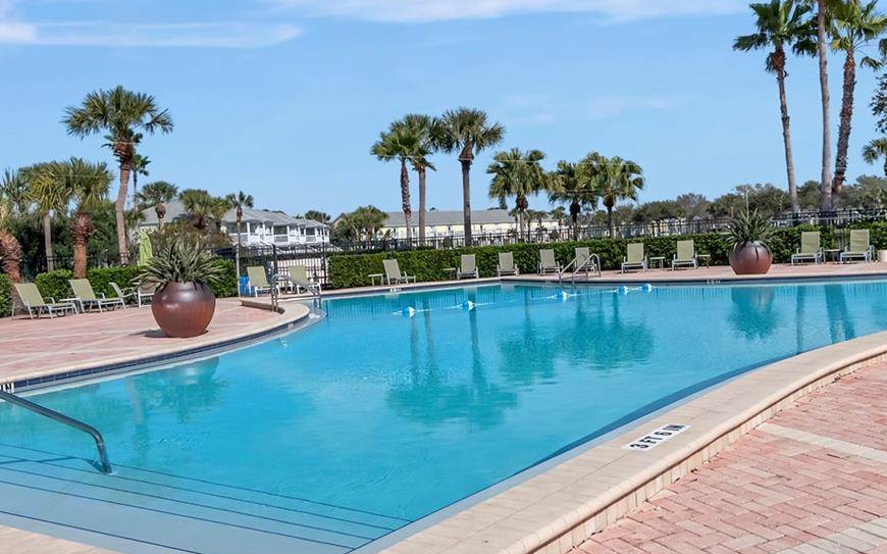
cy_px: 242
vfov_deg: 40.6
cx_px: 530
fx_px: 748
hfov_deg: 60.9
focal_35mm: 31
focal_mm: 11
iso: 500
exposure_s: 1/2000
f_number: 7.1
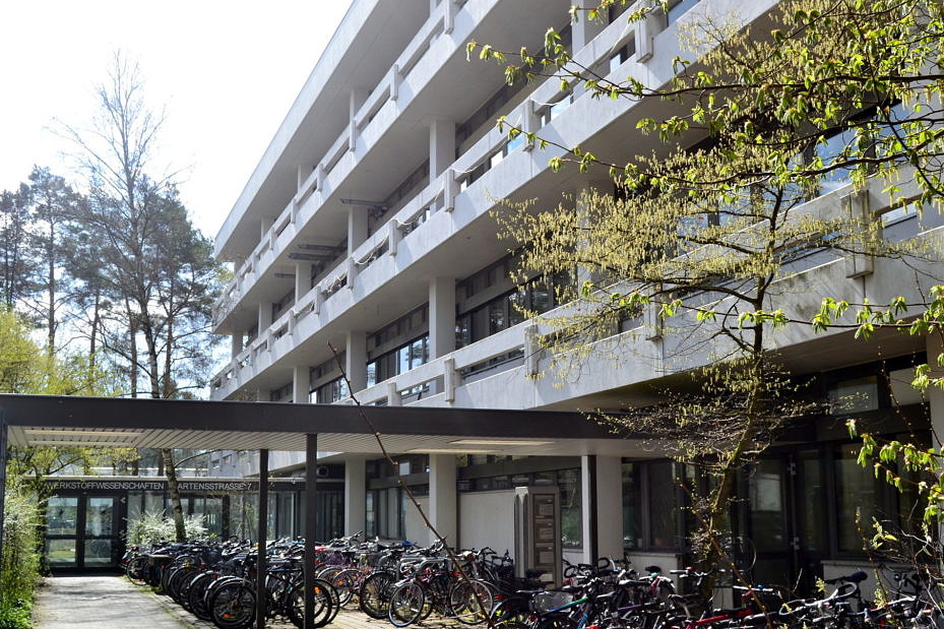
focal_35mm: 43
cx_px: 480
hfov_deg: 45.4
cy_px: 308
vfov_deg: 31.2
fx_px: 1127
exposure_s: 1/400
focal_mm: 26
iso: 400
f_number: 11
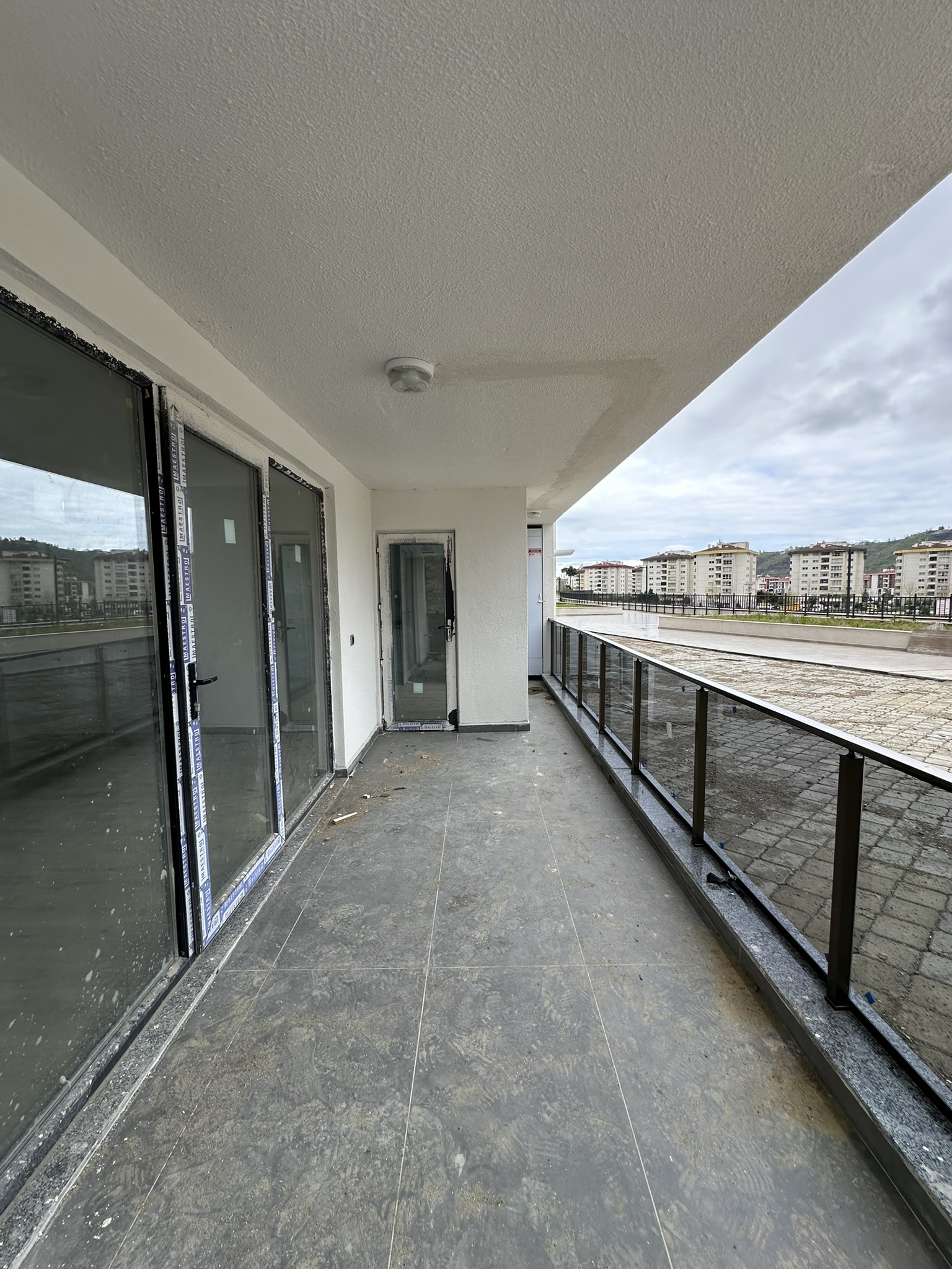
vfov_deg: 102.1
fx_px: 513
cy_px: 634
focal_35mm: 14
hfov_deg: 85.7
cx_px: 476
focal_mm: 2.22
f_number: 2.2
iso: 40
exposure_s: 1/384
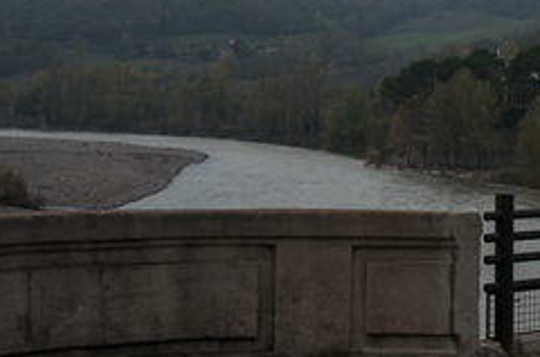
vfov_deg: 15.0
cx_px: 628
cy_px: 54
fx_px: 1347
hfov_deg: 21.3
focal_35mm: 90
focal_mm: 24
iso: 800
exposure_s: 1/200
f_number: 8
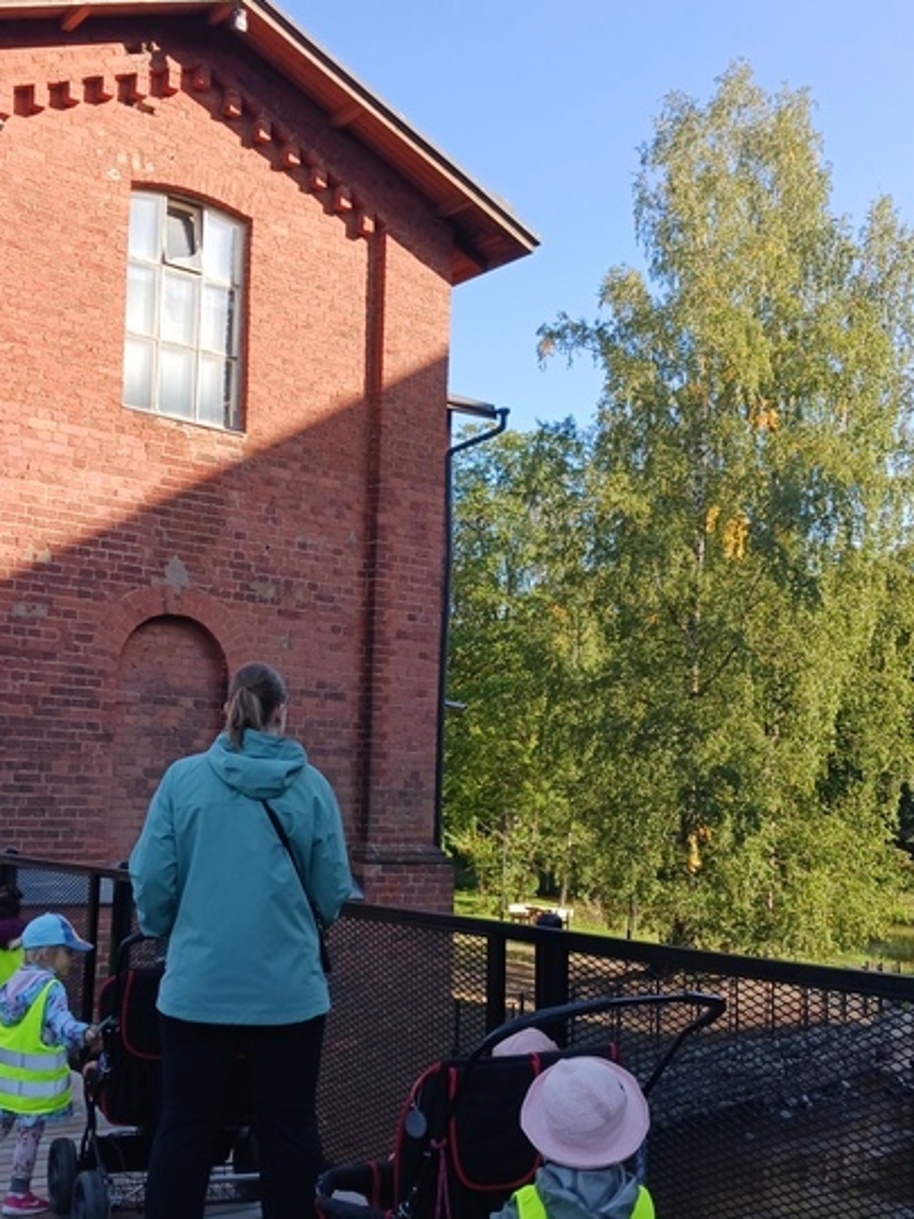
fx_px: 1408
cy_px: 698
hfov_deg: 35.6
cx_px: 300
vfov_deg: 46.7
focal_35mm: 40
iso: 20
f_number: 1.8
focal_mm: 4
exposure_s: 1/111
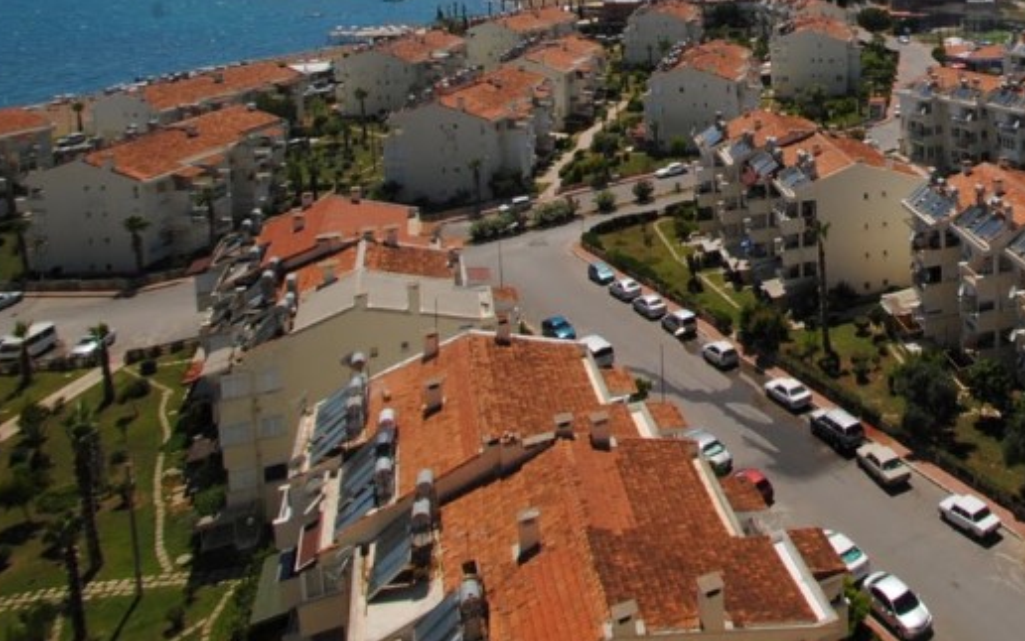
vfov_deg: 33.6
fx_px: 950
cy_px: -24
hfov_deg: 48.5
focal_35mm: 34
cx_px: 982
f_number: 13
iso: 100
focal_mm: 10
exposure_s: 1/200
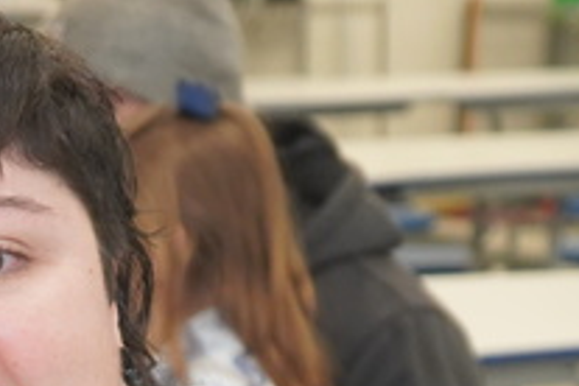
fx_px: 3506
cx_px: -241
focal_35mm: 218
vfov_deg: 6.1
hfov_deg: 9.2
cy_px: 796
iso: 2000
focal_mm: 44
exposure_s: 1/160
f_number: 4.5
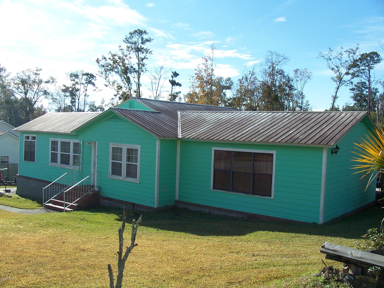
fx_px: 388
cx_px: 192
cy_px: 144
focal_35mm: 35
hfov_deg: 52.6
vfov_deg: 40.7
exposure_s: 1/500
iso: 80
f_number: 4
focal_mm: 6
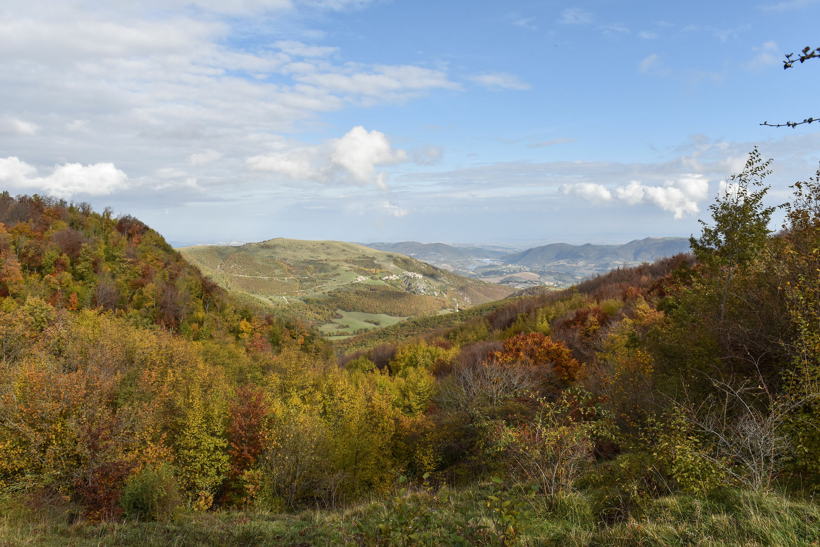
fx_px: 547
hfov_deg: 73.7
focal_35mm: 24
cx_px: 410
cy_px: 274
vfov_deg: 53.2
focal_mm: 24
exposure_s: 1/800
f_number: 10
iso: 400
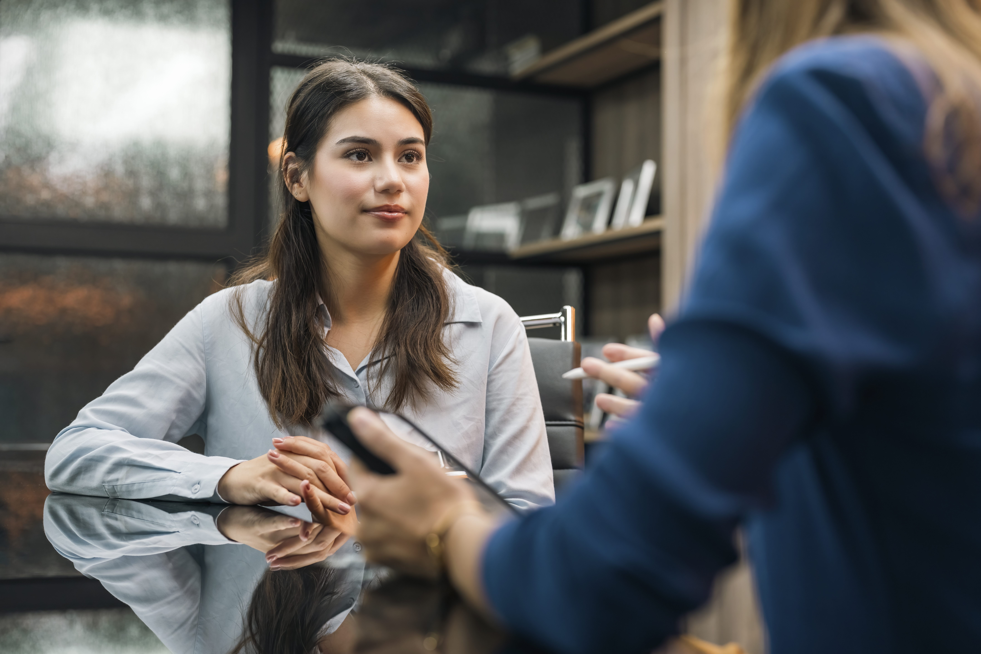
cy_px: 327
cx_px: 490
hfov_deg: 39.6
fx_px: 1362
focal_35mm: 50
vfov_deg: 27.0
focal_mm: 50
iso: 640
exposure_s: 1/200
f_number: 2.5
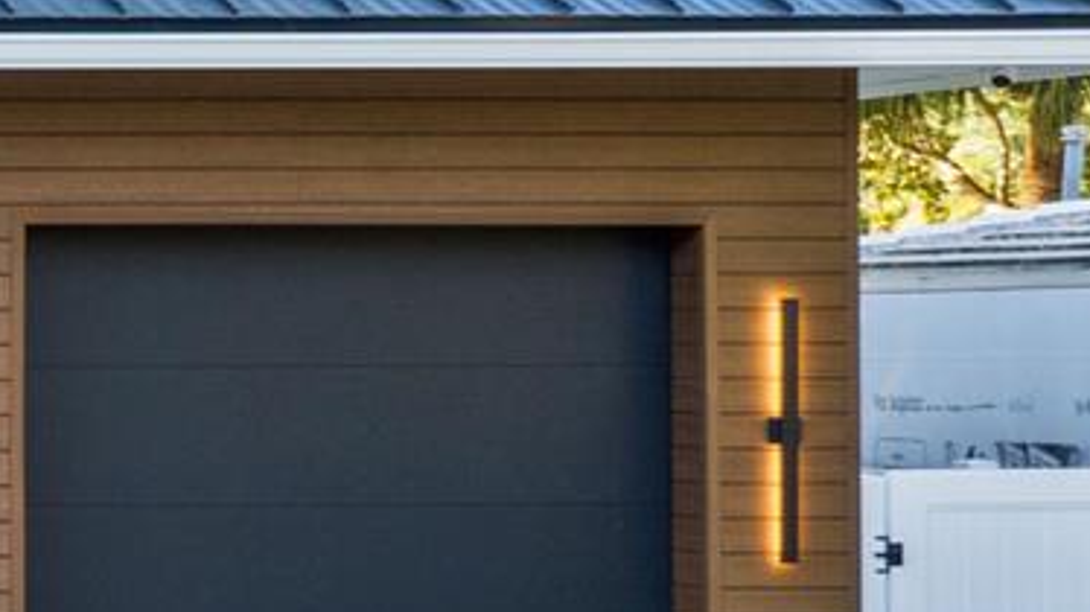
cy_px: 319
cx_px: -1615
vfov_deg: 8.5
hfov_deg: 11.9
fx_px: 4131
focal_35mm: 143
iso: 100
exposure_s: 1/40
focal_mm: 12.29
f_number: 5
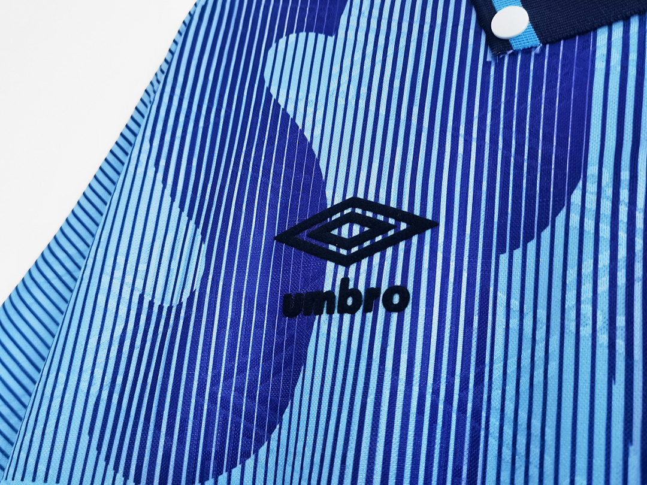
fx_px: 579
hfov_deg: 58.4
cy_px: 242
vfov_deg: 45.4
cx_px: 324
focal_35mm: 31
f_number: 1.8
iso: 640
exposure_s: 1/20
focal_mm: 5.58
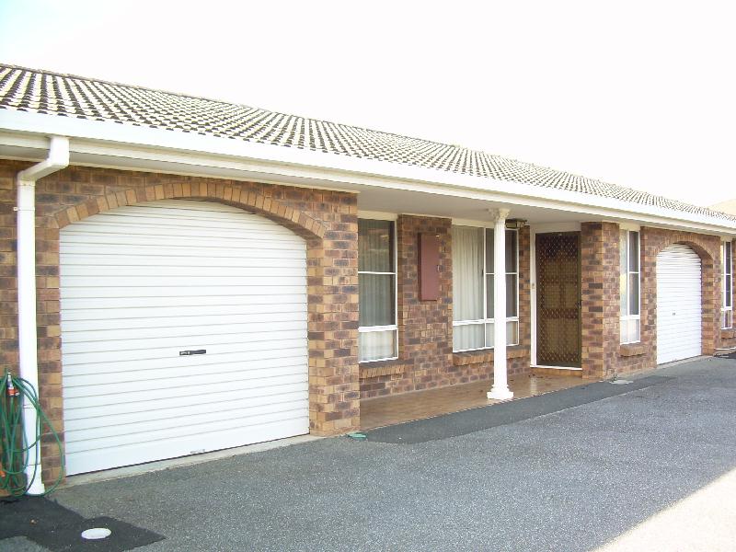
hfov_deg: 49.0
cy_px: 276
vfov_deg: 37.7
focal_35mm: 38
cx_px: 368
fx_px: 808
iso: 50
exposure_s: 1/84.8
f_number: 2.8
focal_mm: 6.3
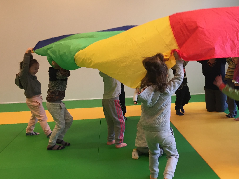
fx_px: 324
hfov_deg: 39.1
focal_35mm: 47
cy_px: 71
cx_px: 185
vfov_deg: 30.8
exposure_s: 1/33
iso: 50
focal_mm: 4.15
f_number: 2.2
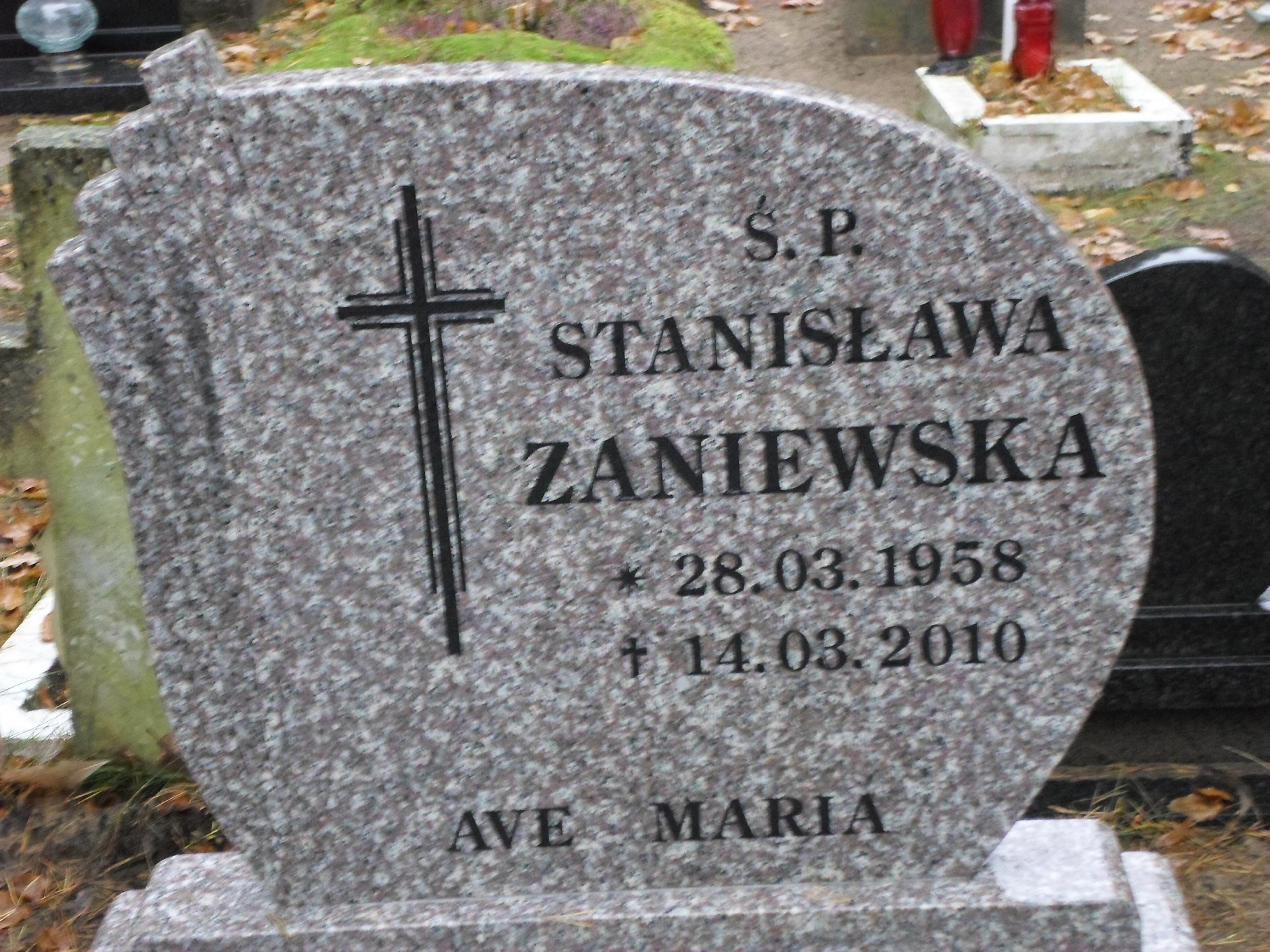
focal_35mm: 67
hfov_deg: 29.0
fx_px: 2458
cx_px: 635
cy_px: 476
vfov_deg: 21.9
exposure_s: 1/15
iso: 400
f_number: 4.1
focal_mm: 12
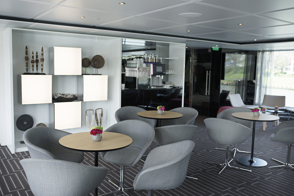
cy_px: 98
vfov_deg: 37.9
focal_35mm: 35
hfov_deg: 54.4
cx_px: 147
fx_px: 286
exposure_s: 1/160
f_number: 4
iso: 200
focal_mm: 35
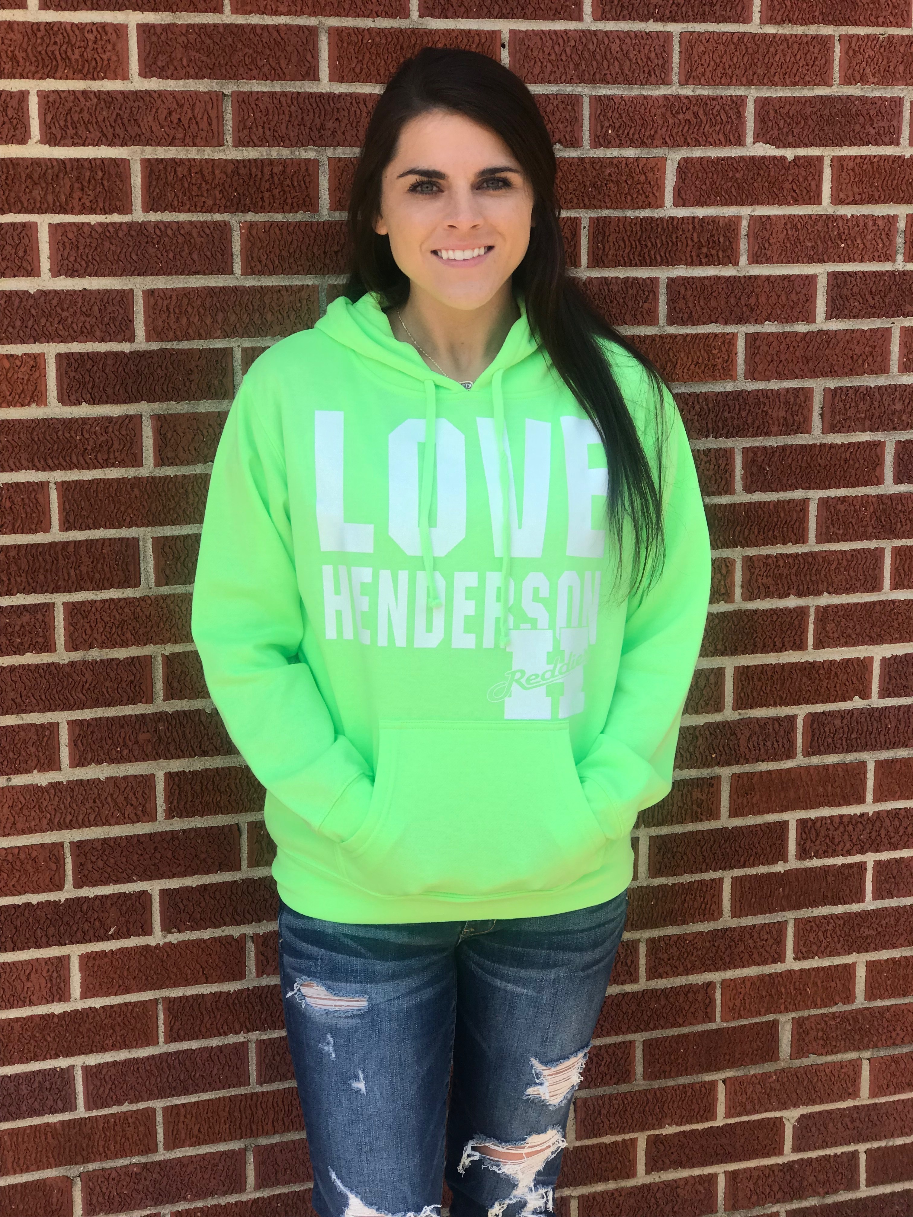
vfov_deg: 33.8
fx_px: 2005
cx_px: 456
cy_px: 608
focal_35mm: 57
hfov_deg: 25.7
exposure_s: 1/372
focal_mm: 6.6
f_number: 2.8
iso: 20
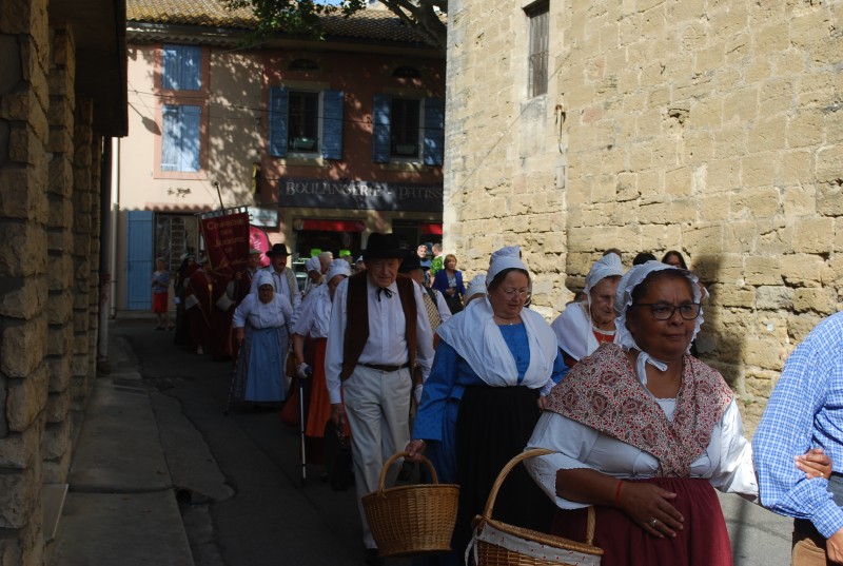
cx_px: 422
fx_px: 1126
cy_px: 283
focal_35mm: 48
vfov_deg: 28.2
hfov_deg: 41.0
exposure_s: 1/200
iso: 100
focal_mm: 32
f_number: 7.1
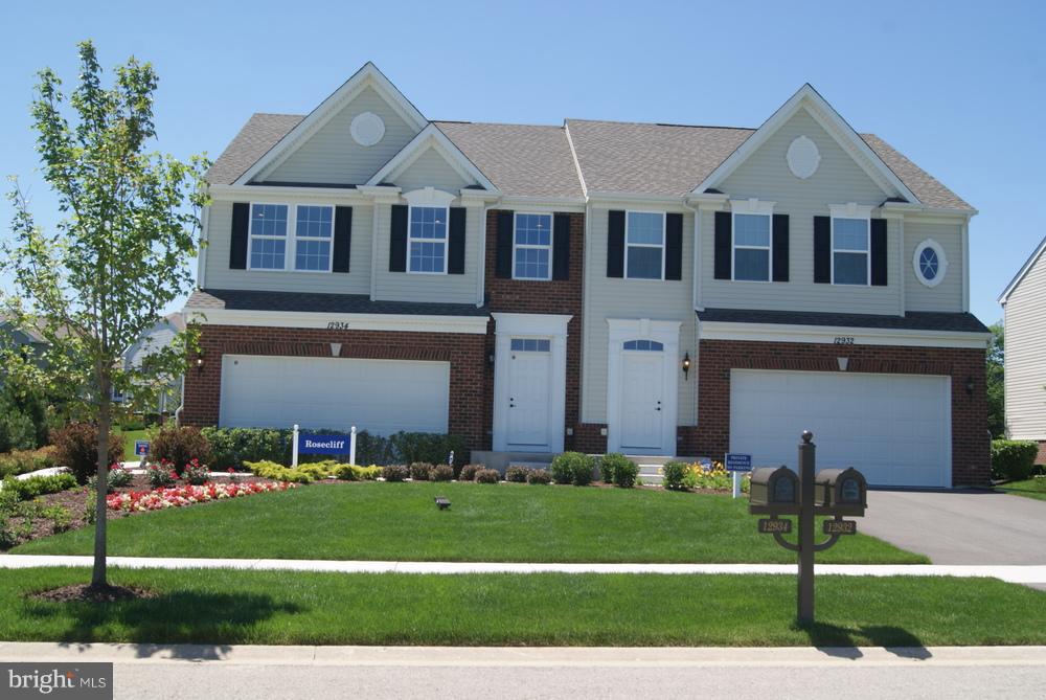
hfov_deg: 53.1
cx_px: 523
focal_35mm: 36
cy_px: 350
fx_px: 1047
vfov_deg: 37.0
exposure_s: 1/80
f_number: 10
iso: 100
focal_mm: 24
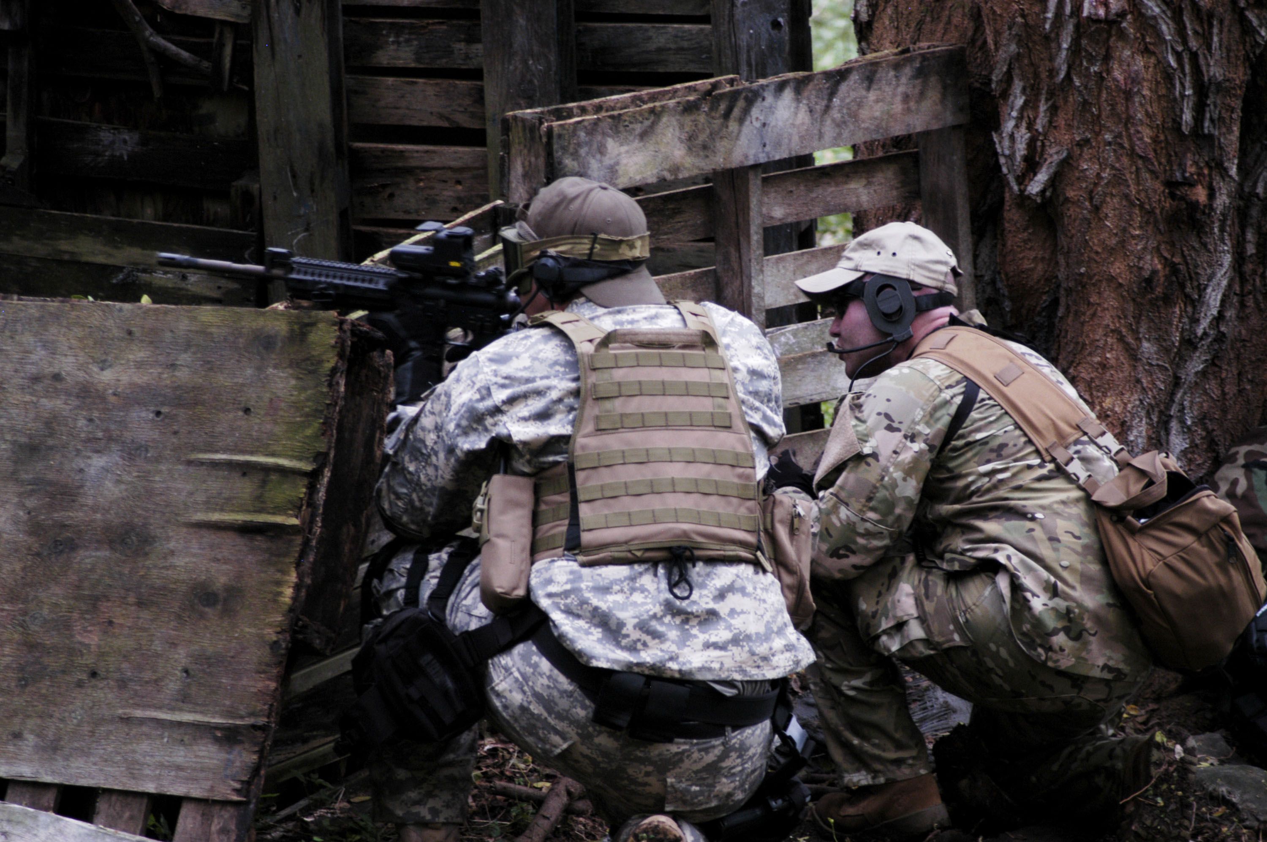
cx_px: 634
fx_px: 9494
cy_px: 421
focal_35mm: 270
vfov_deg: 5.1
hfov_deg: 7.6
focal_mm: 180
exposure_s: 1/45
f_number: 4.8
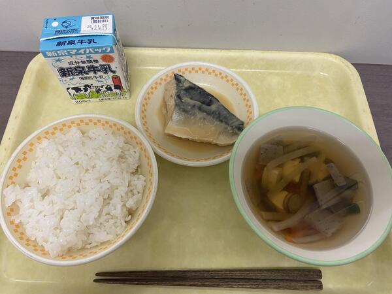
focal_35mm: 26
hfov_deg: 67.3
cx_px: 196
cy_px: 147
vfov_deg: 53.1
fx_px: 294
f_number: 1.8
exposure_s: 1/60
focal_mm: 4.25
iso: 125
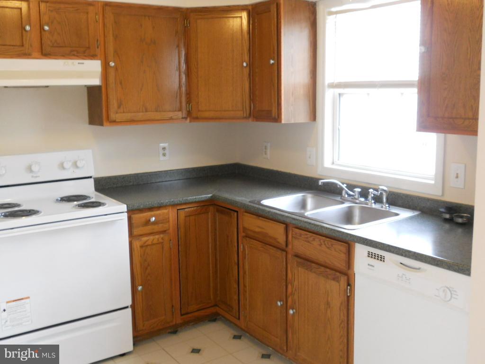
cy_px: 182
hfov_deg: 49.0
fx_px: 532
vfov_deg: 37.7
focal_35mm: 38
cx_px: 242
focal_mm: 6.9
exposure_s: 1/30
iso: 250
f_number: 3.9
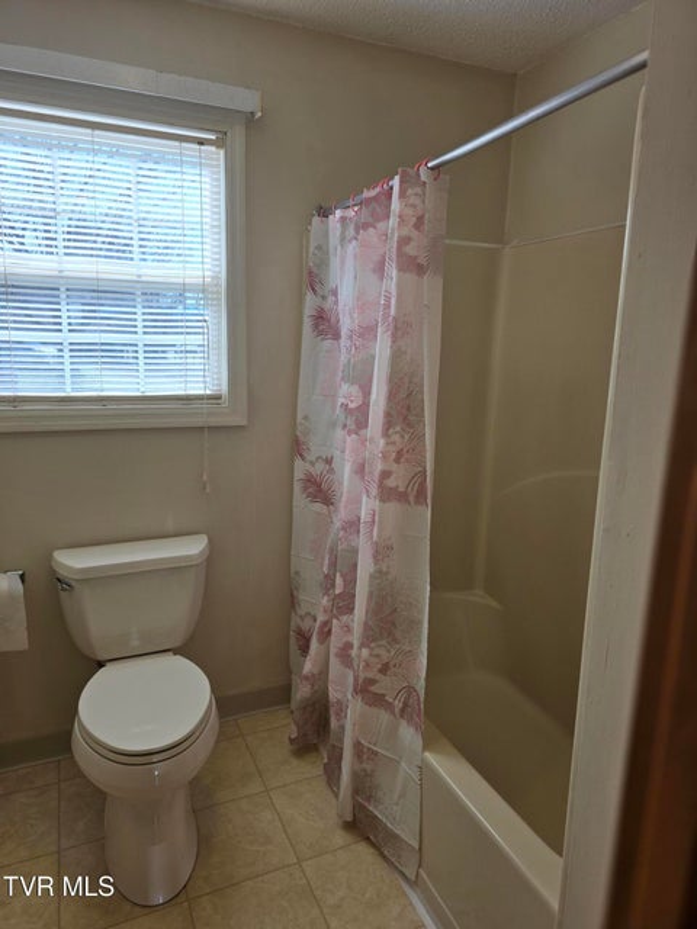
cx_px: 348
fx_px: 617
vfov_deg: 73.9
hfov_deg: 58.9
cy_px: 464
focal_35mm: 23
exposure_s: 1/146
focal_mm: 6.3
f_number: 1.7
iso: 12
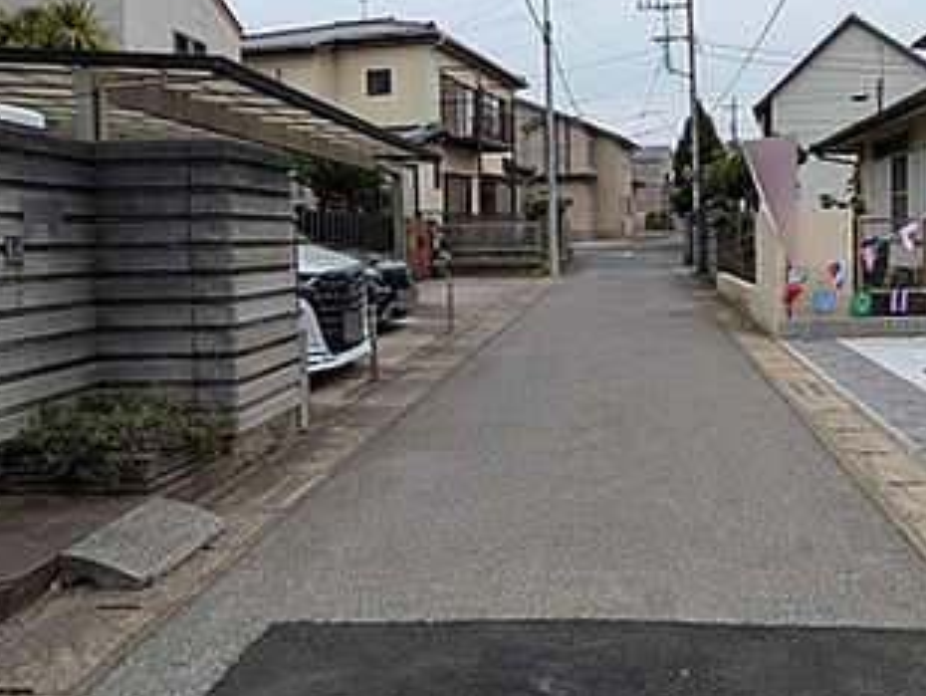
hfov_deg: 61.9
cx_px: 615
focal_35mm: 28
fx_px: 750
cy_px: 261
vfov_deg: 49.3
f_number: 2.2
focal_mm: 1.83
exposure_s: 1/1605
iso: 51
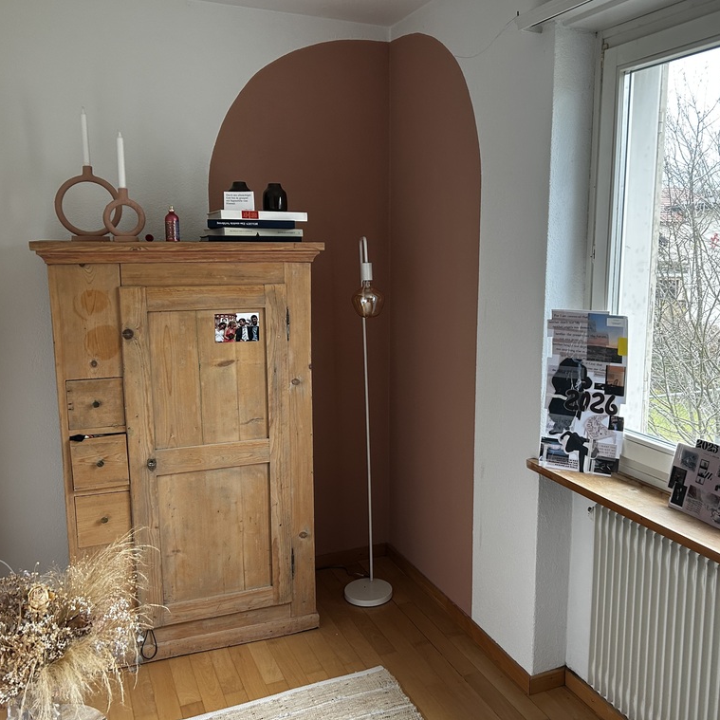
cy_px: 357
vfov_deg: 52.5
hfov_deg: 52.3
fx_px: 729
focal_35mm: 31
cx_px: 415
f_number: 1.5
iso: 125
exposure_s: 1/86
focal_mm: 5.7
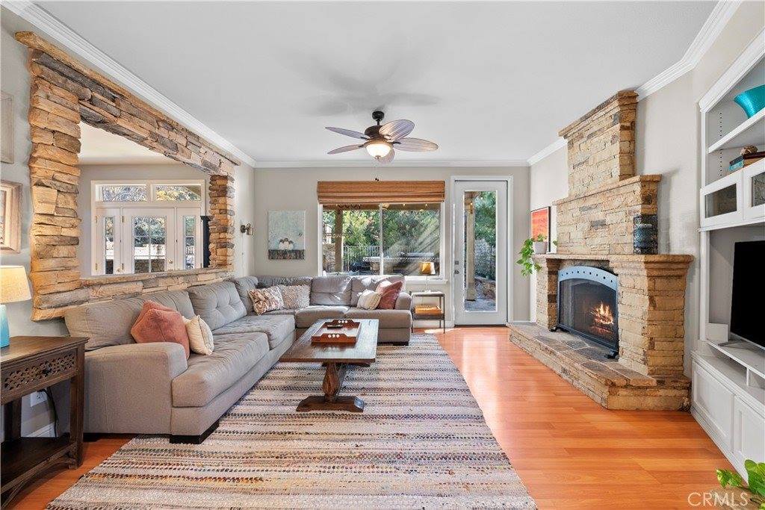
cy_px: 255
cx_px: 382
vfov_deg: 85.4
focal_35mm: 13
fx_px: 276
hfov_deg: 108.3
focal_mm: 13
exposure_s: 1/1.67
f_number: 9
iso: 250
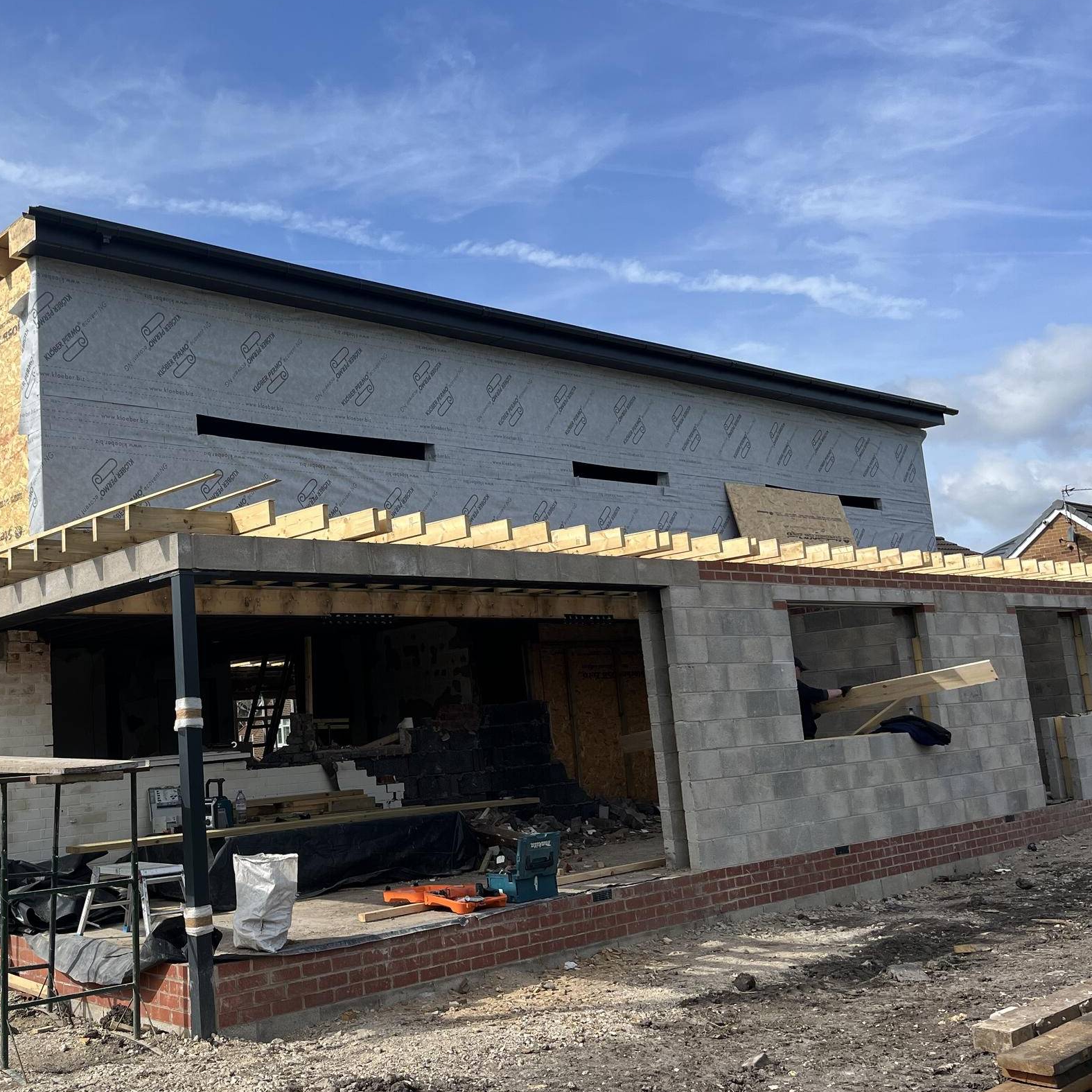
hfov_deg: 46.1
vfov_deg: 47.2
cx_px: 317
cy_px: 525
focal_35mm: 35
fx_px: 1249
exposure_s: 1/3521
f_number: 1.6
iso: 50
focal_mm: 5.1
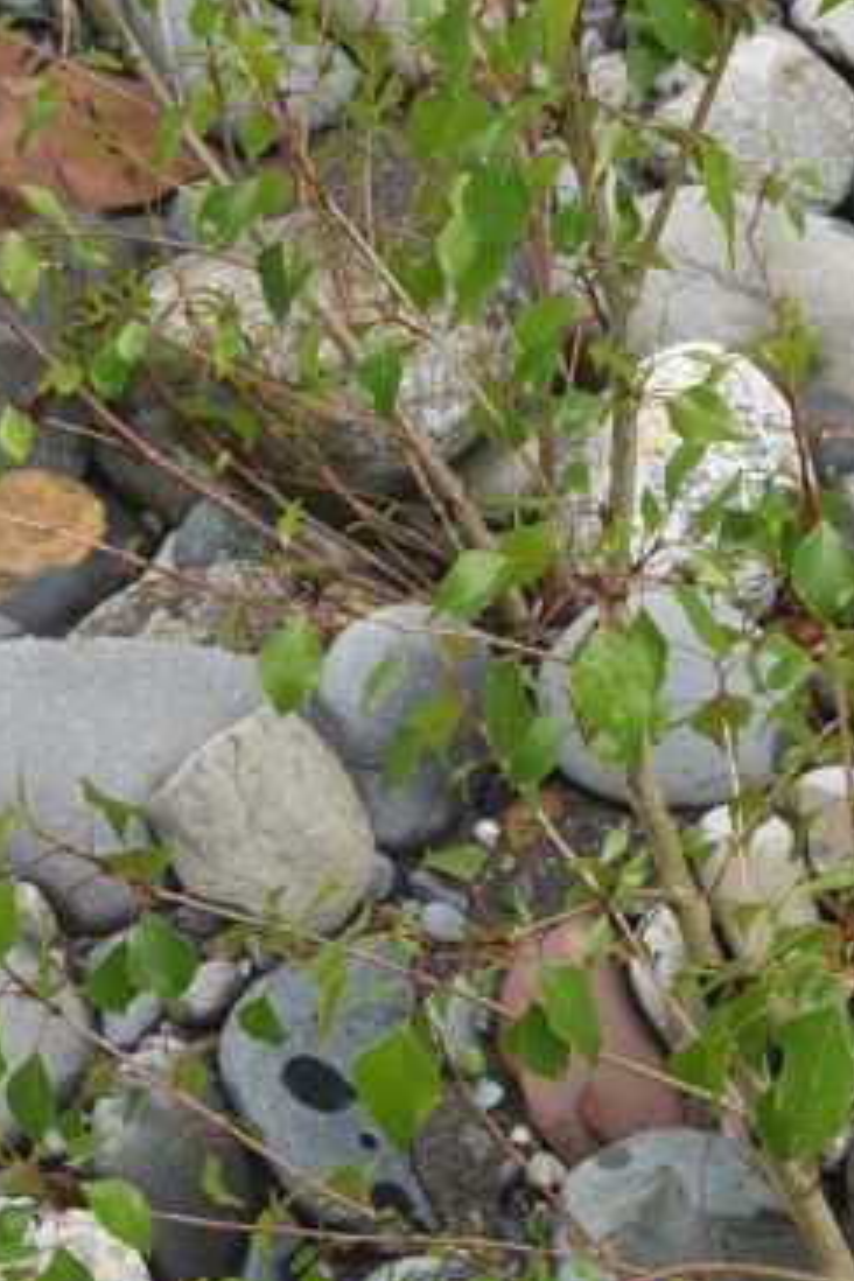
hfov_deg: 12.4
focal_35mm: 110
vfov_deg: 18.5
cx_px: 772
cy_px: 416
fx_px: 3914
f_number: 6.3
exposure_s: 1/125
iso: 500
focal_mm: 31
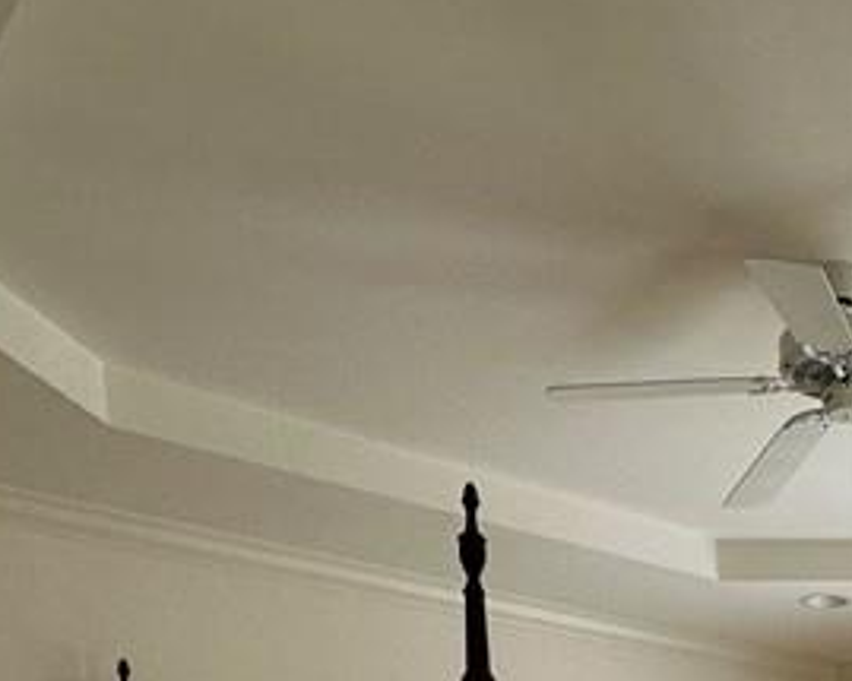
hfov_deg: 31.3
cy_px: 1045
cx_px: 972
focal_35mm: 52
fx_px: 1311
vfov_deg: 23.0
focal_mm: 2.22
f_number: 2.2
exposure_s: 1/120
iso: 125
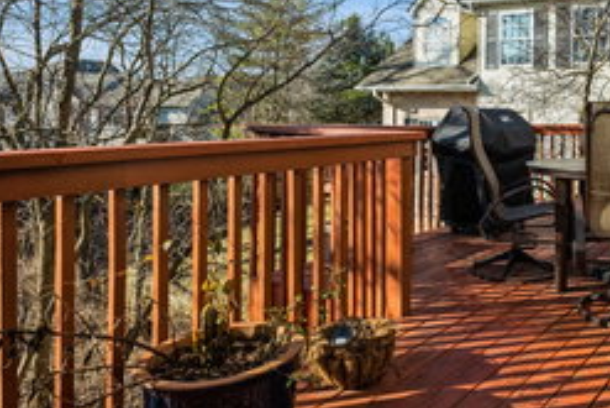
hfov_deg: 53.6
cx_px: 484
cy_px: 121
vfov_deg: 39.3
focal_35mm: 33
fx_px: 559
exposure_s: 1/500
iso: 400
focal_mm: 17
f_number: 8
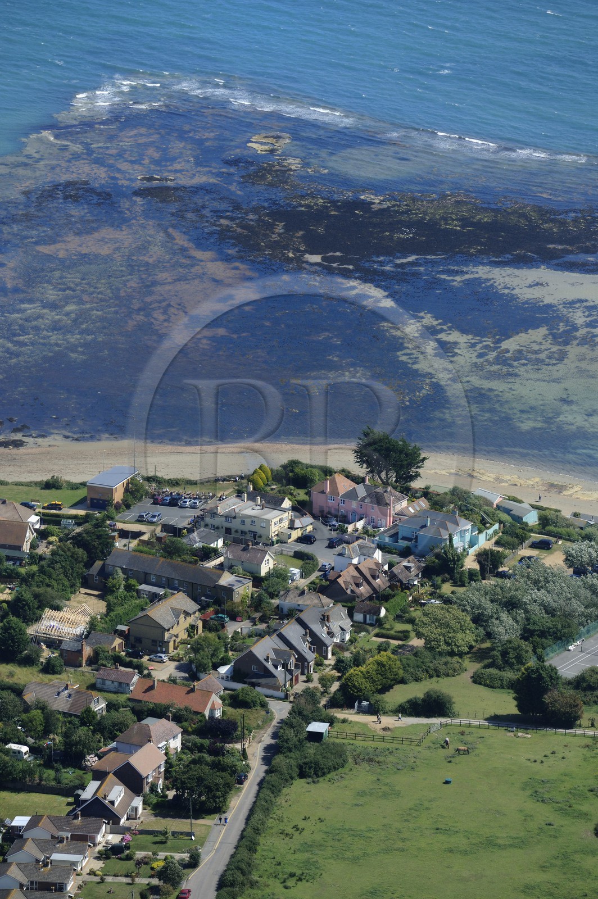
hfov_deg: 6.9
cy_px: 450
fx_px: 4992
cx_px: 299
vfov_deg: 10.3
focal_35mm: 200
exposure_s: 1/1000
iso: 200
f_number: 5
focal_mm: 200
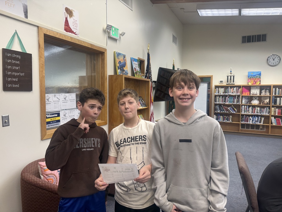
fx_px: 196
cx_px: 141
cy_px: 106
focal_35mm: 24
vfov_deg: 56.8
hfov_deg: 71.6
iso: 125
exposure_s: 1/120
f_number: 1.78
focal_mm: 6.76
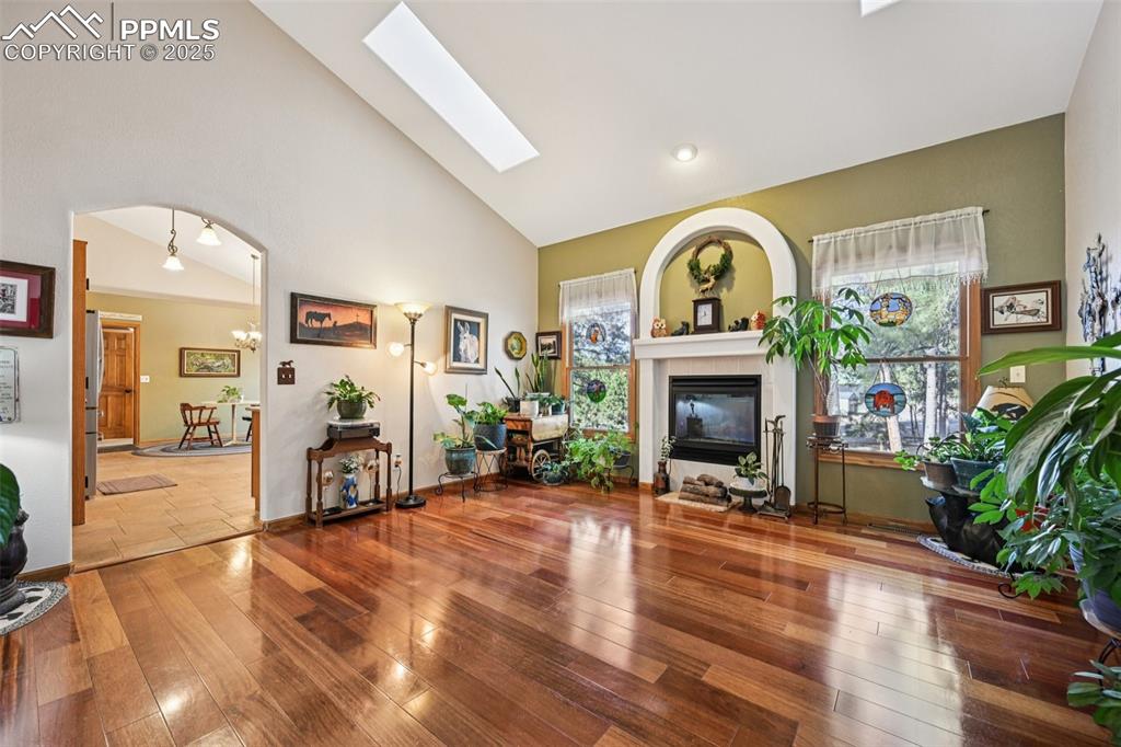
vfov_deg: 81.2
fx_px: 436
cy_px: 374
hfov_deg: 104.3
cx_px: 560
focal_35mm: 14
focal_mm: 14
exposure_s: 1/15
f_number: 8
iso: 400
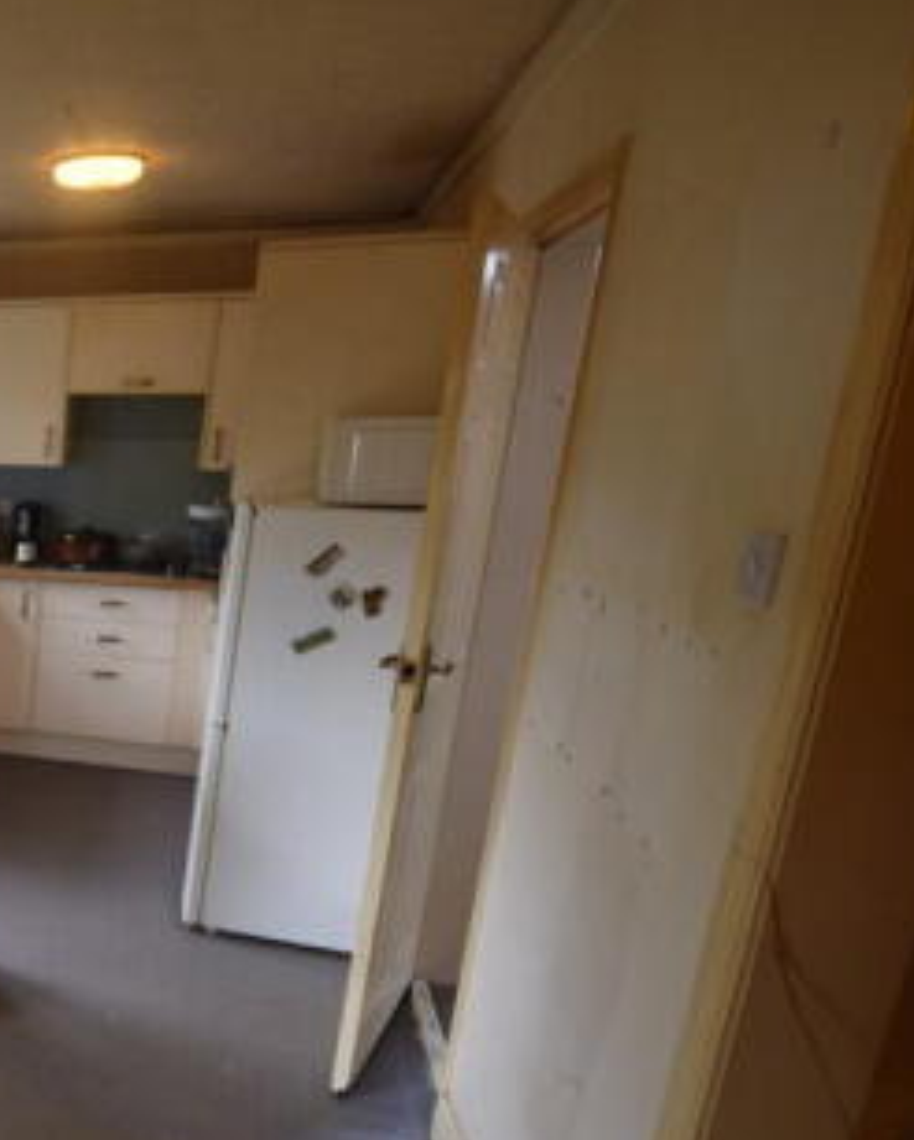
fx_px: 1013
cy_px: 722
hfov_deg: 34.9
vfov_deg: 57.9
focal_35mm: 30
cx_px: -258
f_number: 4
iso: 400
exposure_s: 1/60
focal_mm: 10
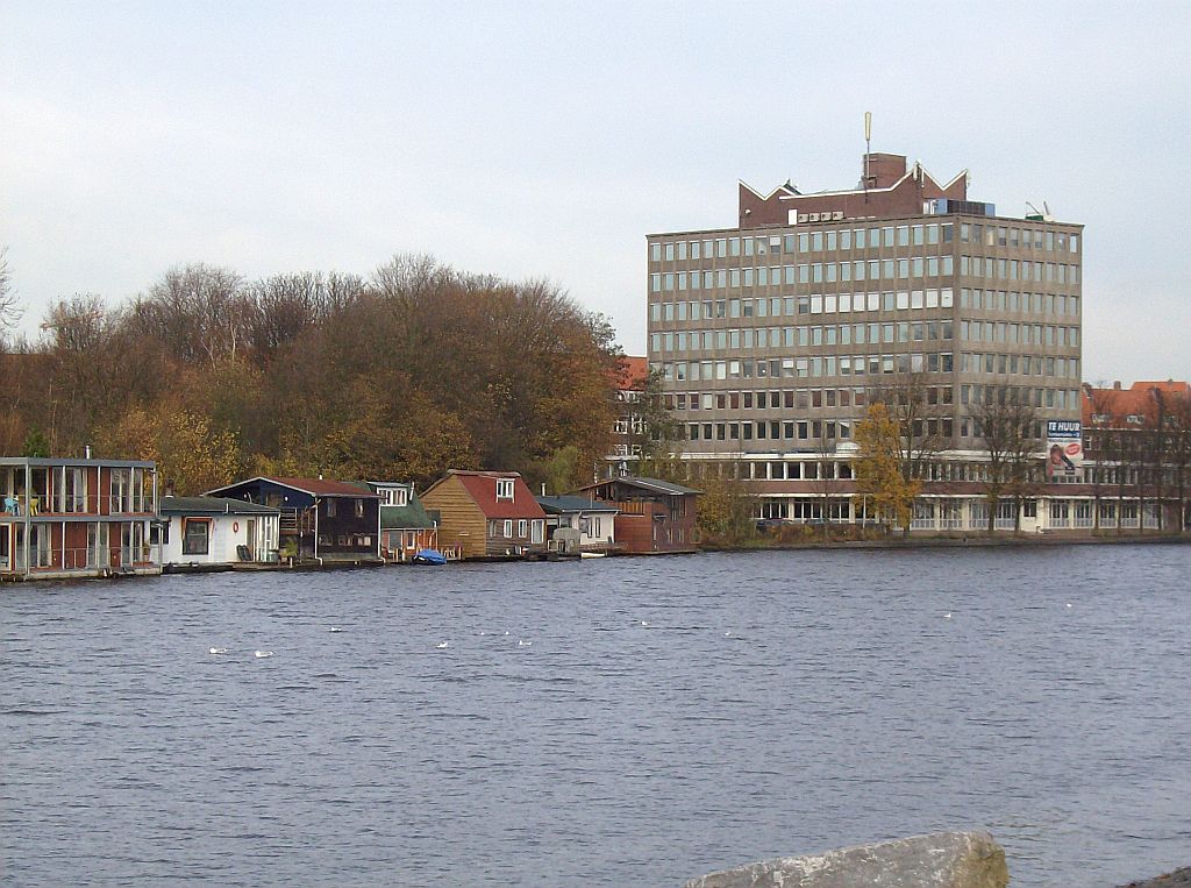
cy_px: 444
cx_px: 596
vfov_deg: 13.7
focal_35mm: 108
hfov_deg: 18.3
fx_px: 3707
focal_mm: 18
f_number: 7.8
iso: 100
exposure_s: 1/221
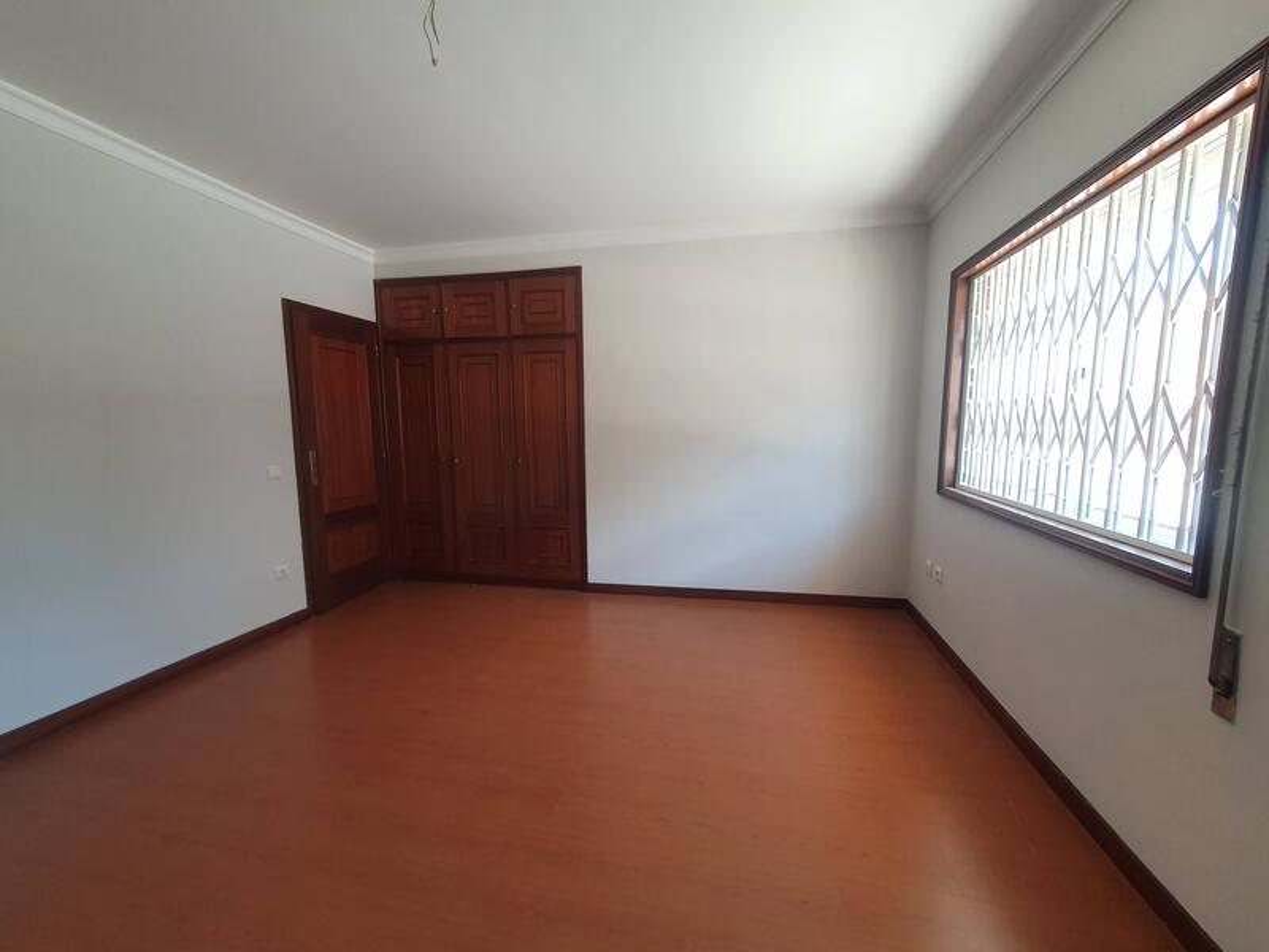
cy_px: 476
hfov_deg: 106.2
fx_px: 477
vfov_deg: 89.9
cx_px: 634
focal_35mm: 13
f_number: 2.2
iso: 80
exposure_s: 1/50
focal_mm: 1.8
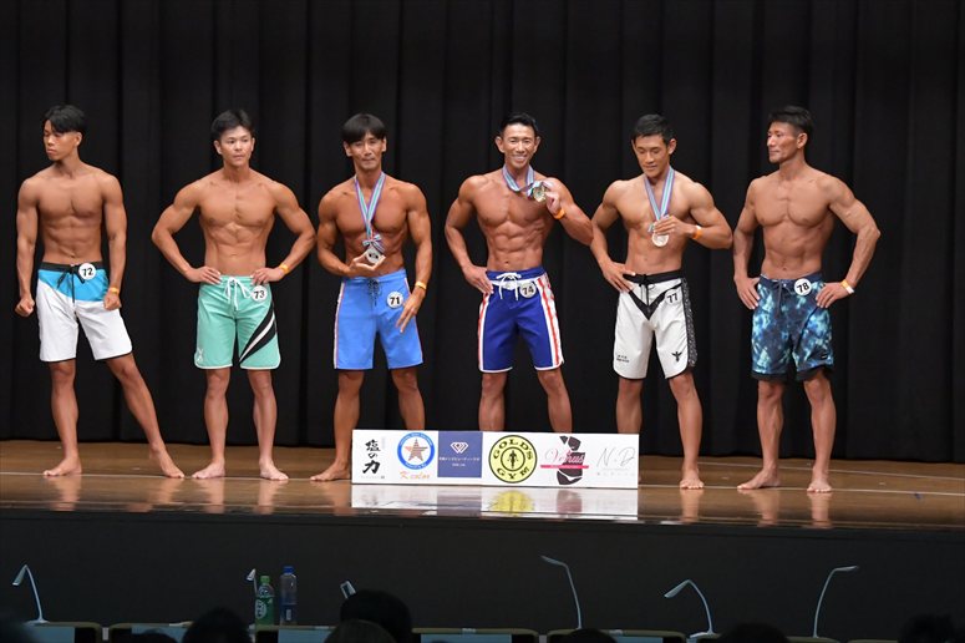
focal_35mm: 150
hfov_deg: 13.7
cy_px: 322
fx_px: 4019
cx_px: 482
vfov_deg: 9.1
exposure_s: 1/400
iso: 6400
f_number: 5.6
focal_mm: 100
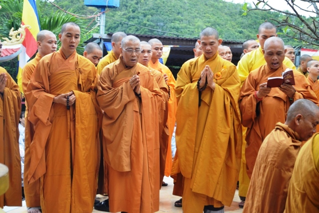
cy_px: 106
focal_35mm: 63
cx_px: 160
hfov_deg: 31.9
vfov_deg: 21.5
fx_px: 558
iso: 400
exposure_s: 1/40
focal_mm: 42
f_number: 5.3
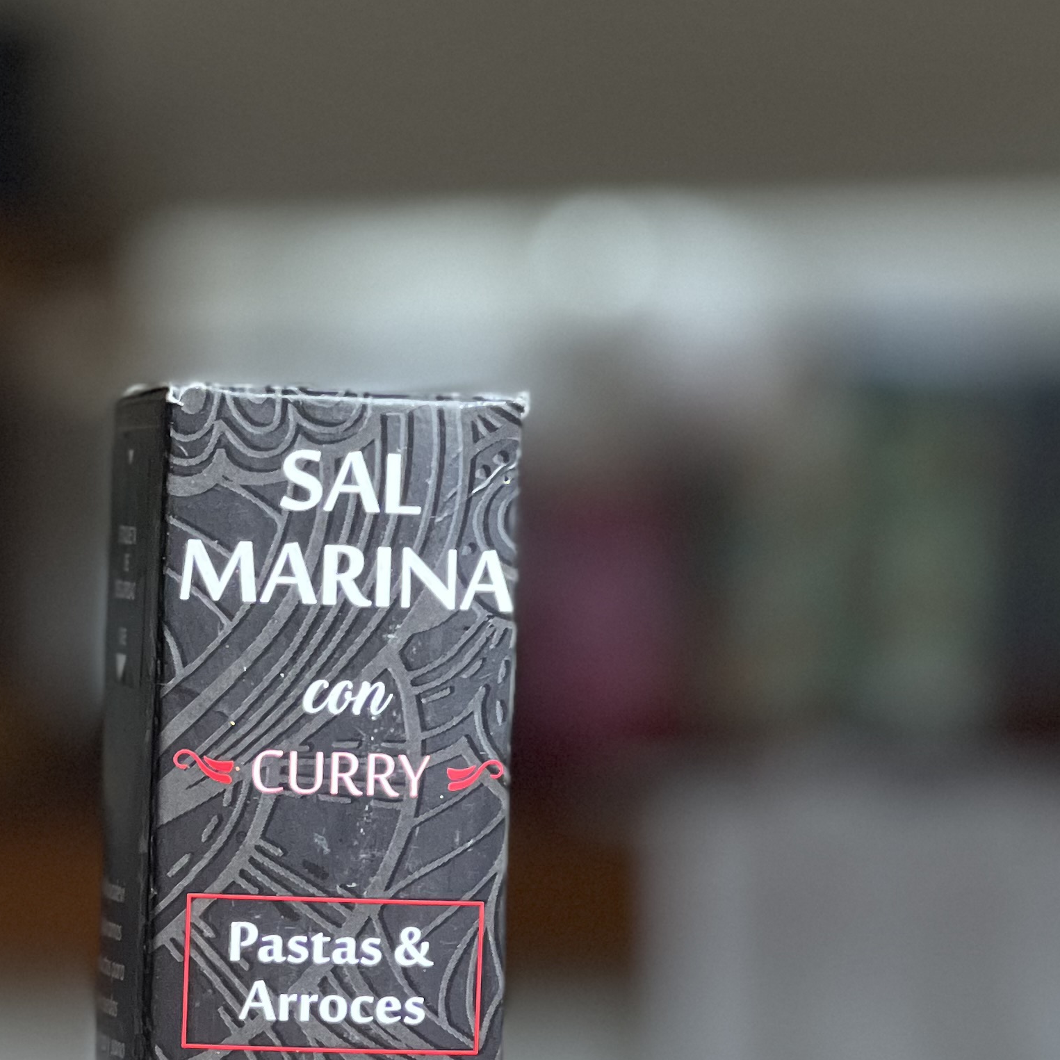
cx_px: 290
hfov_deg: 9.7
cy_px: 977
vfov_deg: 9.7
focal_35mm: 180
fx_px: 6236
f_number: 2.8
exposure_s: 1/40
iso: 320
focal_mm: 9
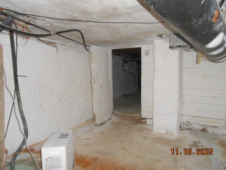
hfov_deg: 67.3
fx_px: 170
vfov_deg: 53.1
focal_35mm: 26
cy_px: 85
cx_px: 113
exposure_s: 1/25
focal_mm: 4.6
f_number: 3.5
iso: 500
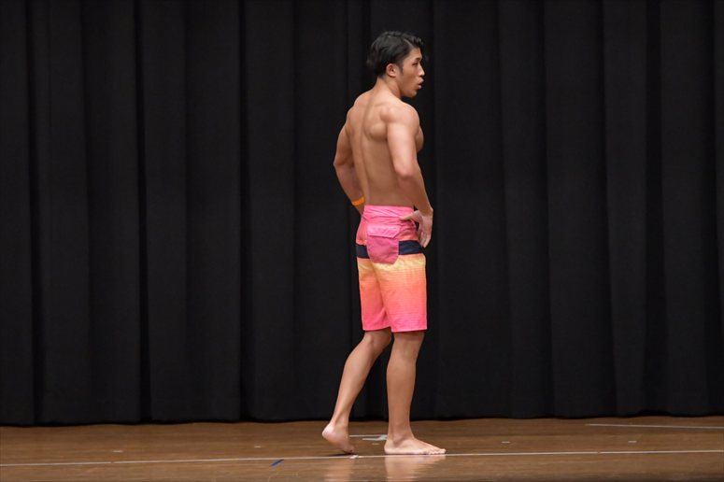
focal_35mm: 240
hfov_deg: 8.6
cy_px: 241
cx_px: 362
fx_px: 4824
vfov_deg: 5.7
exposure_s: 1/400
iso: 6400
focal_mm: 160
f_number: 5.6
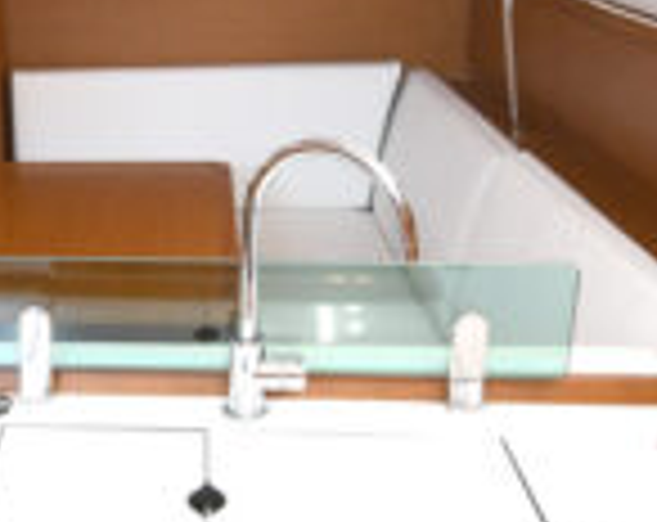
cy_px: 263
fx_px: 1125
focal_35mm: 58
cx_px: 94
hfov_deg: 31.4
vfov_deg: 26.1
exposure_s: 1/60
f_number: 6.3
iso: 720
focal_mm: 12
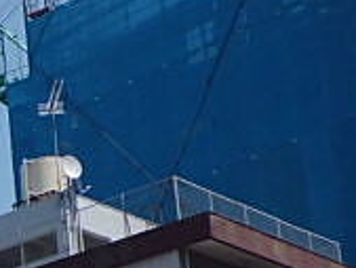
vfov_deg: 8.1
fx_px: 1832
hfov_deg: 10.6
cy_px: 468
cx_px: -225
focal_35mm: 178
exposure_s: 1/1000
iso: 64
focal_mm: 8.3
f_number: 3.4
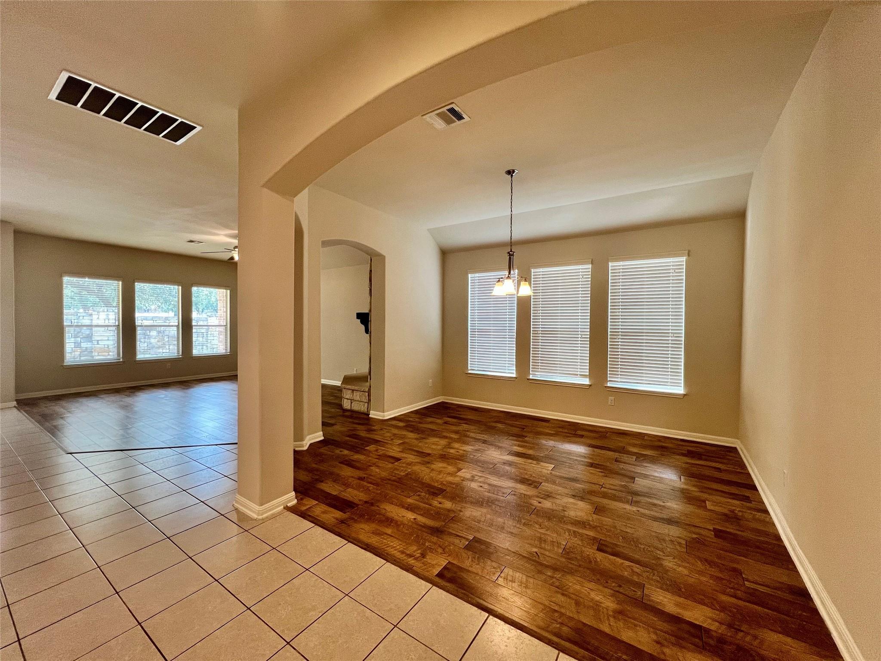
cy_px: 330
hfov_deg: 106.2
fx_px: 331
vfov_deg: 89.9
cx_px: 440
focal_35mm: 13
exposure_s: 1/120
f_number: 1.8
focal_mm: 1.57
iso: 160
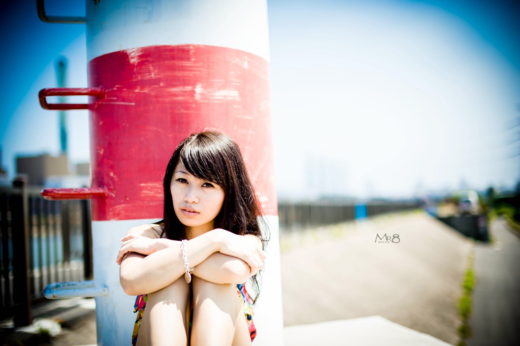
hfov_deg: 39.6
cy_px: 173
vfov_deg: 27.0
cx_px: 260
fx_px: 722
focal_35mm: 50
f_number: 1.6
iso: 250
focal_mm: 50
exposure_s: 1/6400
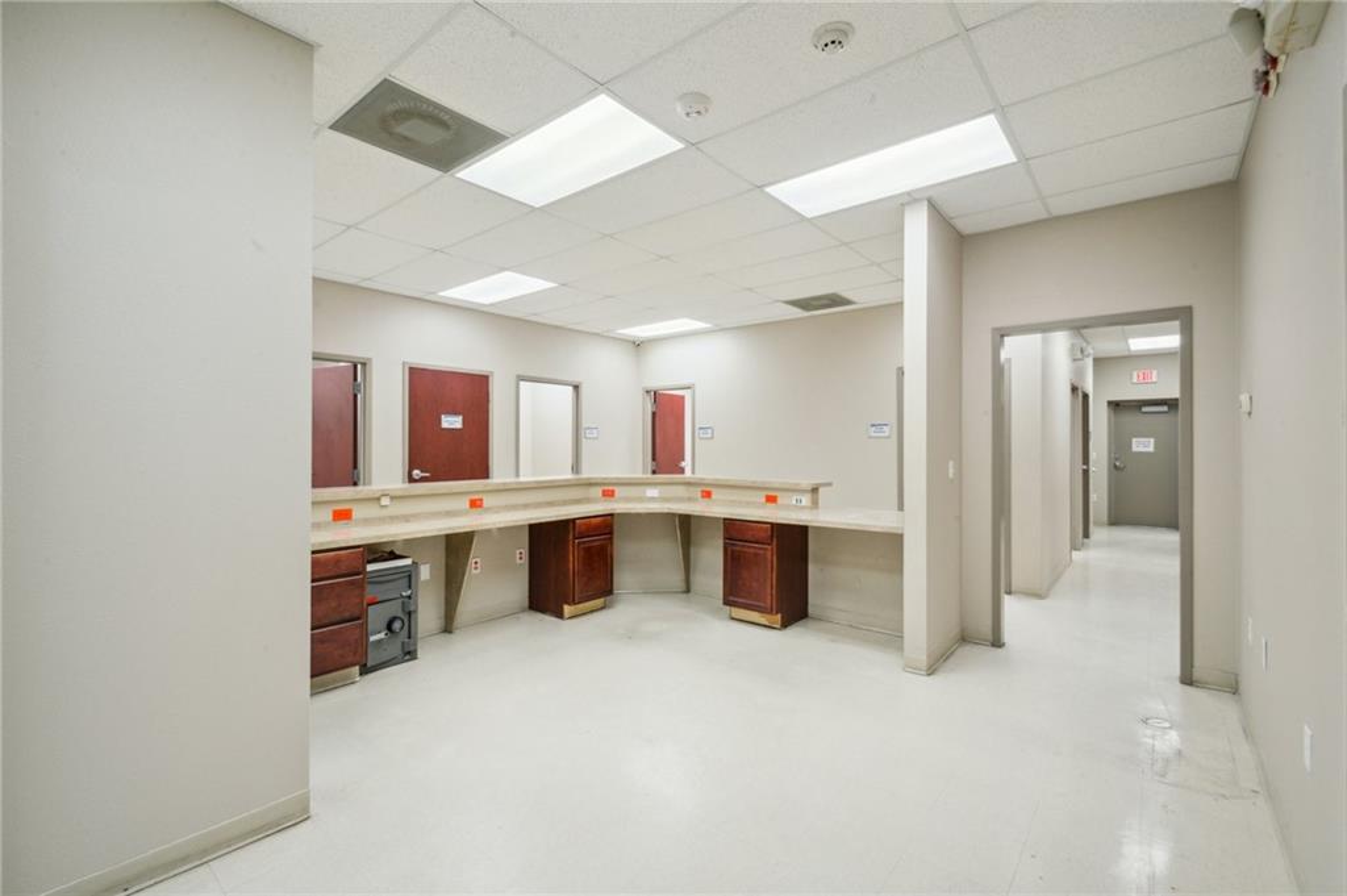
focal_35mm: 15
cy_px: 448
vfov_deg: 77.2
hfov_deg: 100.4
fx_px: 561
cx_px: 674
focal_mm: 15
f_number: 14
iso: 400
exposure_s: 1/4
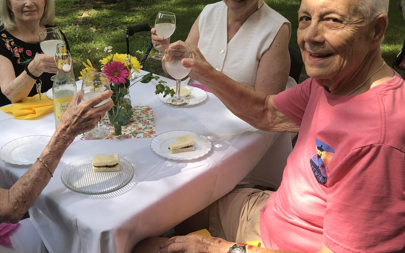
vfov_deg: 29.6
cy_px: 79
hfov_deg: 45.5
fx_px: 475
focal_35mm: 43
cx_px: 133
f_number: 1.8
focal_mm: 3.99
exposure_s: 1/319
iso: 20
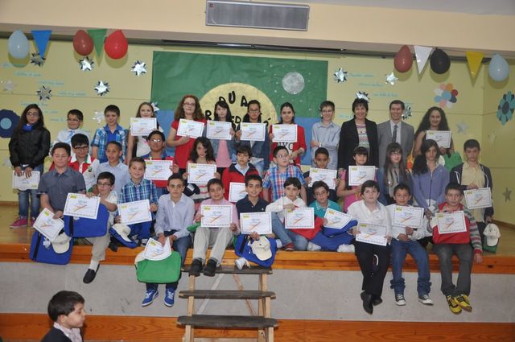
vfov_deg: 39.9
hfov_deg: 57.3
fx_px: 471
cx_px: 258
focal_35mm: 33
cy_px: 171
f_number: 4
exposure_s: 1/60
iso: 800
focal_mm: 22
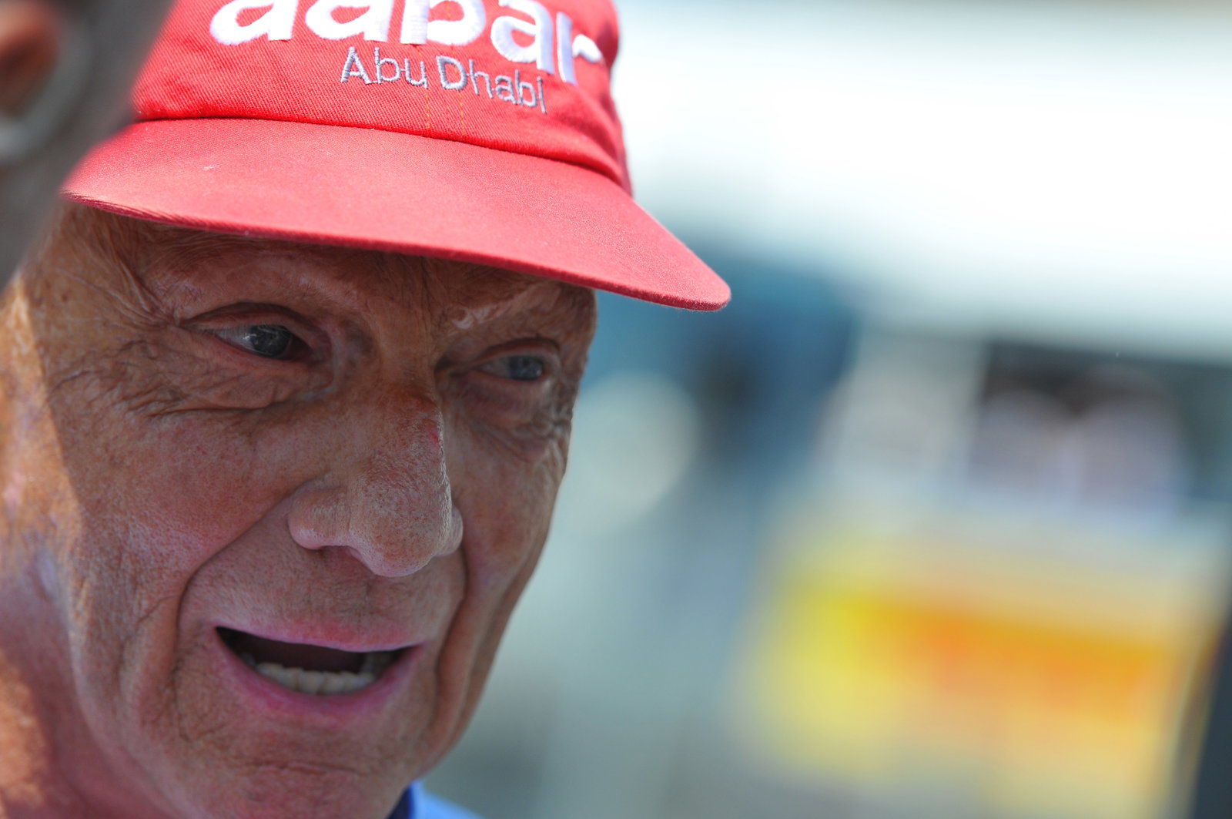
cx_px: 616
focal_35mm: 195
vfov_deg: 7.0
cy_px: 410
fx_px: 6666
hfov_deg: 10.6
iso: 200
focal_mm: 130
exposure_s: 1/1250
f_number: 3.5
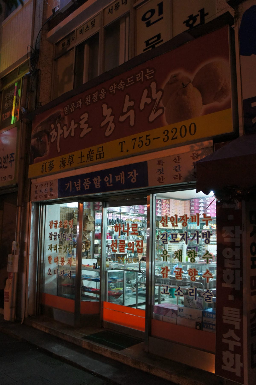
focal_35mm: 30
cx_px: 128
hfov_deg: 43.6
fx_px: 320
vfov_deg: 62.0
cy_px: 192
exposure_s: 1/13
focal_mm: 20
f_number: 4
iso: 1600
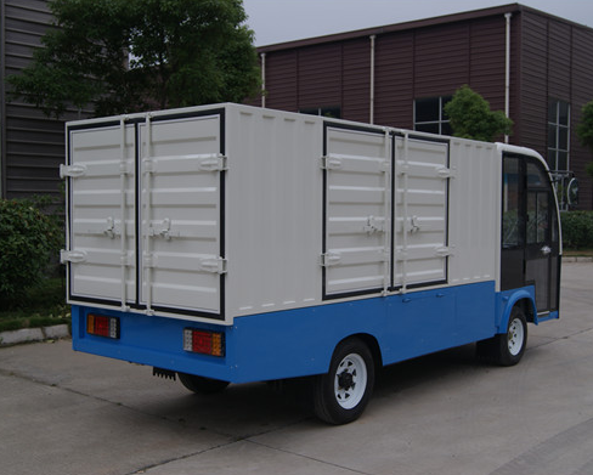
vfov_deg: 33.5
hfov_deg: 41.1
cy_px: 240
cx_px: 290
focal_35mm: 45
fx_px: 790
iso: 100
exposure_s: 1/800
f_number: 5
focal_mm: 26
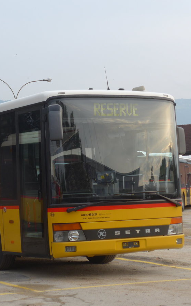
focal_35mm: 105
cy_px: 153
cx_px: 28
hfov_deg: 12.4
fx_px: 875
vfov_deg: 19.8
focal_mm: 15
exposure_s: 1/100
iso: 80
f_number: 4.2
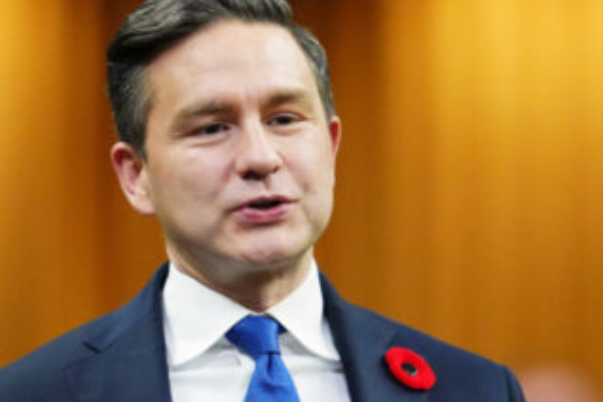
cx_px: 273
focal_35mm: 967
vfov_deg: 1.4
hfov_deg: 2.1
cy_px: 419
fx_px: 16196
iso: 6400
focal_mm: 400
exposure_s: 1/400
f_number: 2.8
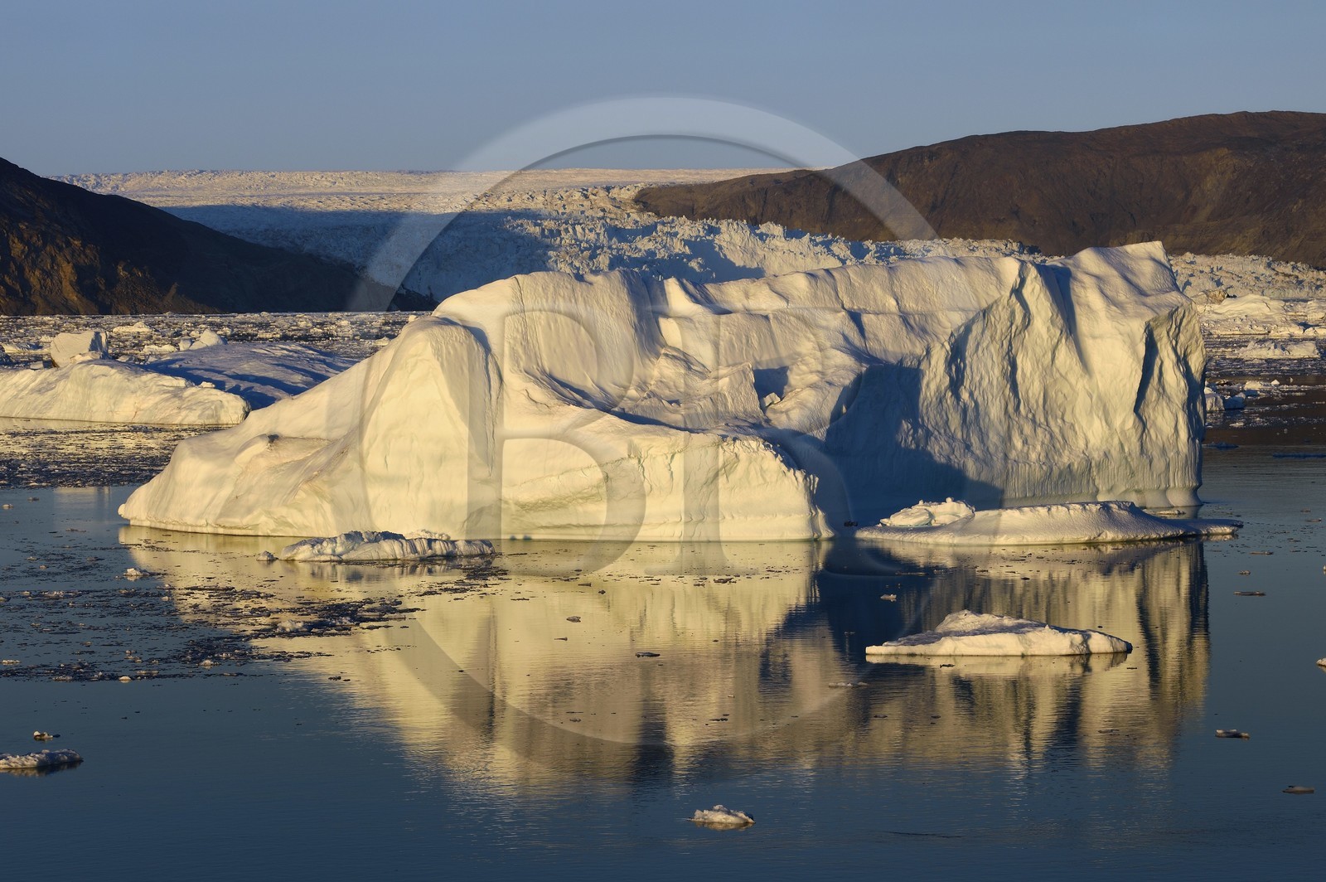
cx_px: 663
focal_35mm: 135
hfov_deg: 15.2
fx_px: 4968
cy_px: 441
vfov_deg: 10.1
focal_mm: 135
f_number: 10
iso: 200
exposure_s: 1/320
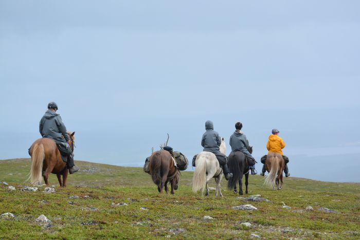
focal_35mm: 179
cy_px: 120
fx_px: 1790
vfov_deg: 7.7
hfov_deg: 11.5
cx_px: 180
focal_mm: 66.4
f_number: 4.5
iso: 160
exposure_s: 1/640
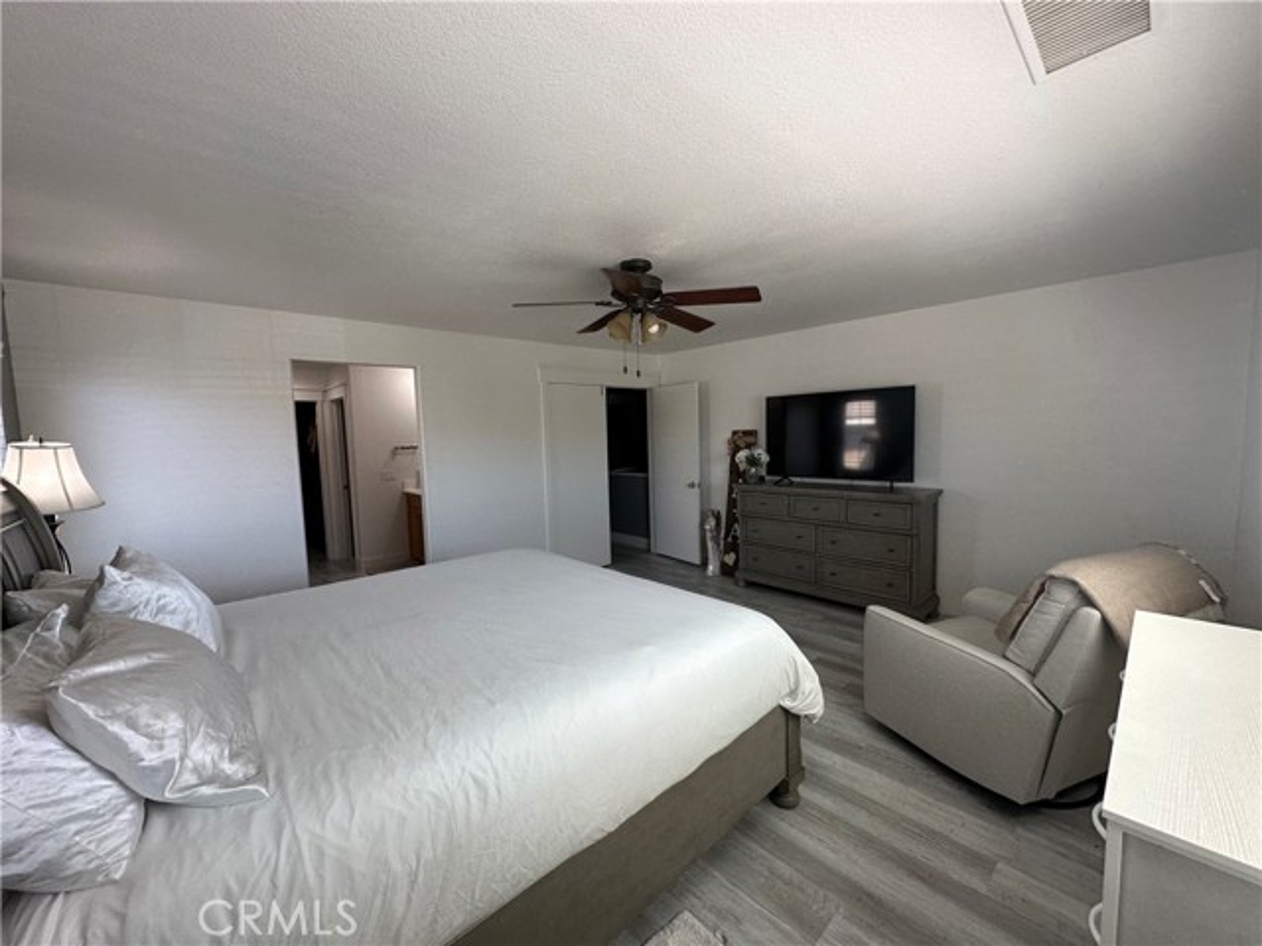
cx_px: 631
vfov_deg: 85.7
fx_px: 510
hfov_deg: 102.1
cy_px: 473
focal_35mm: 14
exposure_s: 1/120
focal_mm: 2.22
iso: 100
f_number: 2.2
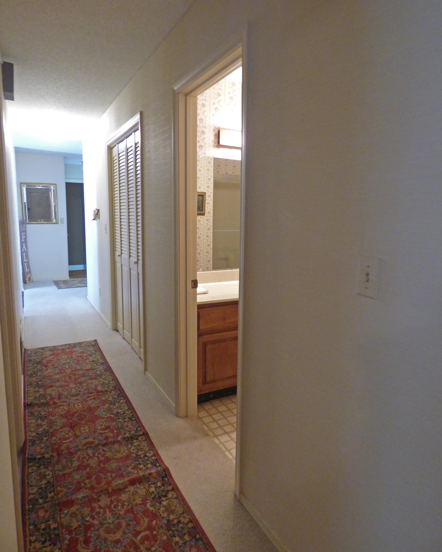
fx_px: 343
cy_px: 262
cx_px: 221
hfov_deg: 65.5
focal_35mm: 21
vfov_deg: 77.6
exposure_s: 1/30
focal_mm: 3.58
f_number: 2.8
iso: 400
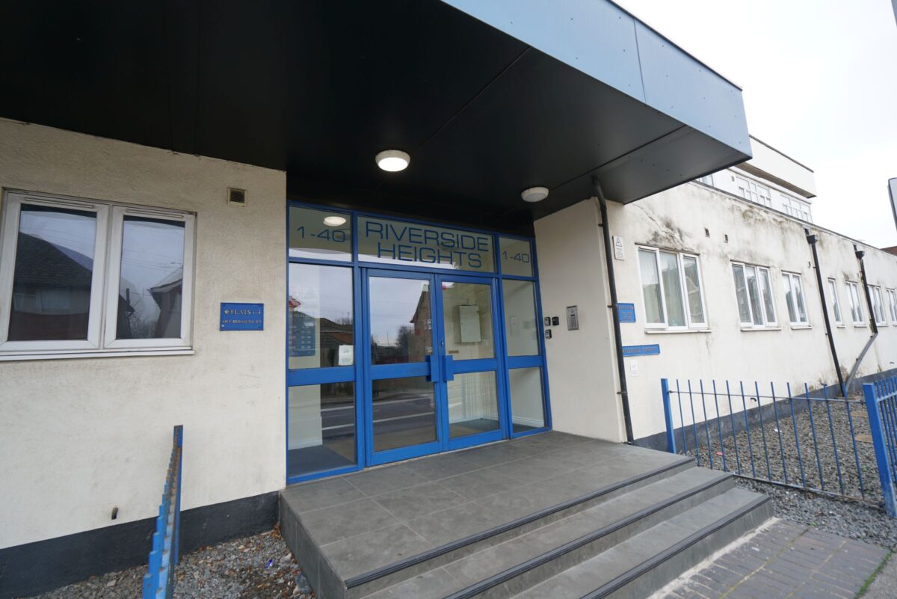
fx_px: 399
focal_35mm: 16
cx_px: 448
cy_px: 300
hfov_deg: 96.7
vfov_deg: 73.8
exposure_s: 1/60
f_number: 4
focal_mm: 16
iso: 100
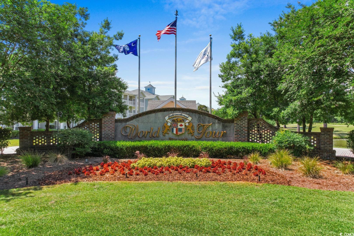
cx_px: 177
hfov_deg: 78.6
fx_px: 216
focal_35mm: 22
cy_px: 118
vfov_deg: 57.2
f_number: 2.8
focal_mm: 8.38
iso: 100
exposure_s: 1/320
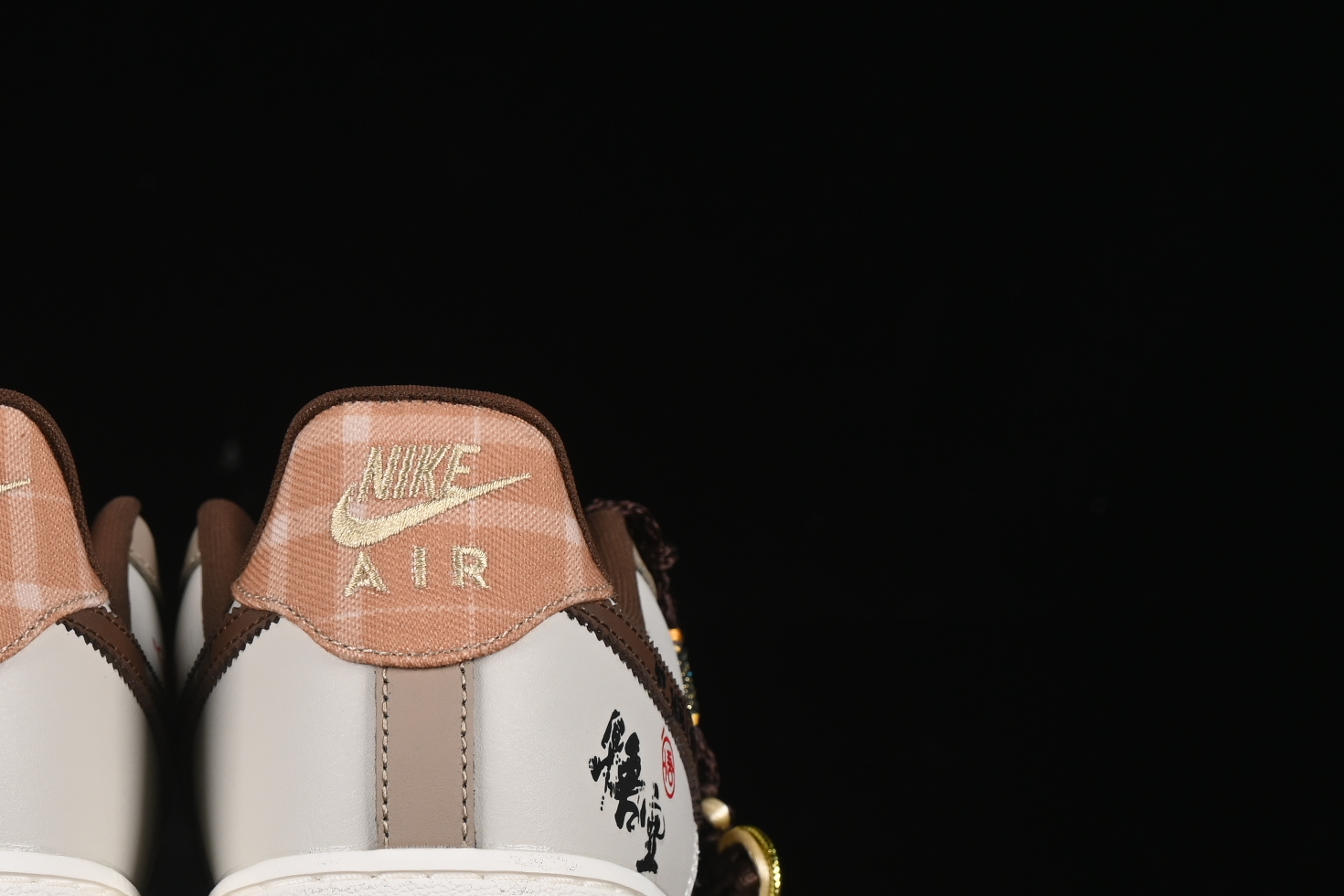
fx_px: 5301
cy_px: 593
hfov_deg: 14.3
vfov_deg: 9.7
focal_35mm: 142
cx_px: 205
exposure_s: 1/80
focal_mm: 50
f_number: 8
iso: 160
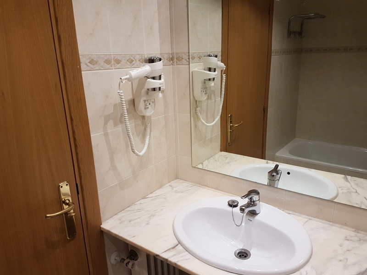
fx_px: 276
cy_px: 138
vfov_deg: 53.1
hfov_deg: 67.3
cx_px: 184
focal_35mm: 26
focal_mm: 4.2
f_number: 1.7
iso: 125
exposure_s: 1/50
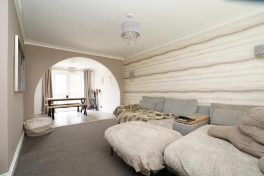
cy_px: 88
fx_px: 117
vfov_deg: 73.7
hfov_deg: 96.8
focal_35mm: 16
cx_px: 132
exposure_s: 1/15
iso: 400
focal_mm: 16
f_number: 8
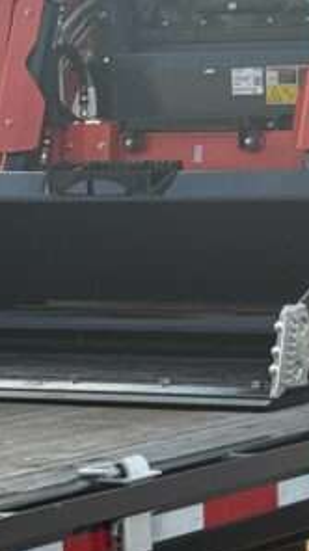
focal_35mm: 181
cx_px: 564
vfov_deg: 11.9
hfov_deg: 6.5
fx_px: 2643
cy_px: 294
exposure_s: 1/2865
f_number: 1.78
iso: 100
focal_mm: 6.76
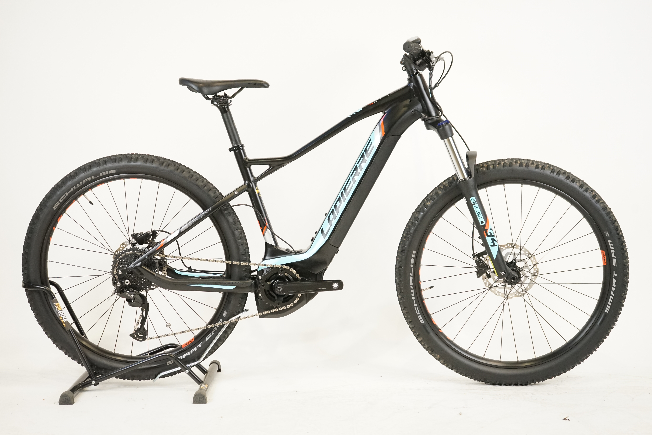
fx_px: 996
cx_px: 326
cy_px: 218
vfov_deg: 24.6
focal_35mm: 55
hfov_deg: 36.2
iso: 3200
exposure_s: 1/200
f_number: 5.6
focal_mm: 55
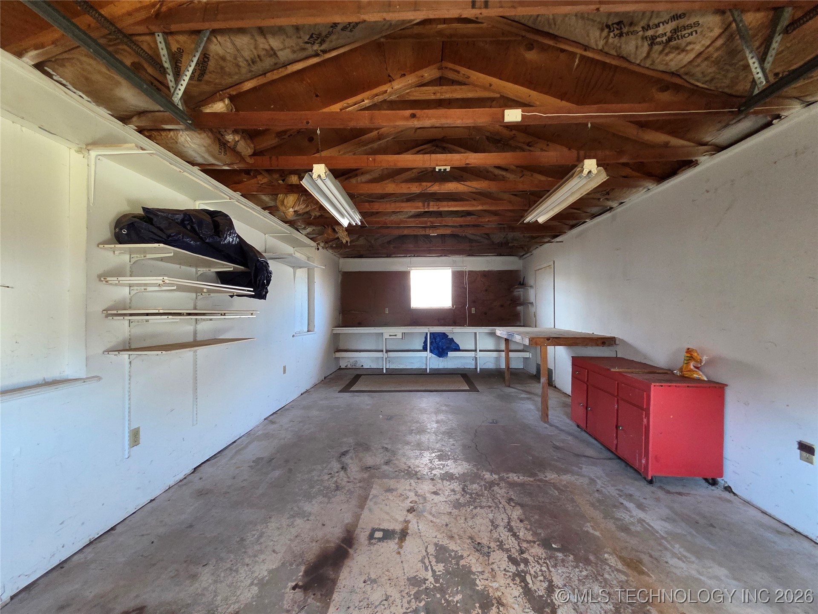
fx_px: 307
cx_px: 409
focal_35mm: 13
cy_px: 307
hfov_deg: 106.2
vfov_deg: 89.9
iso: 800
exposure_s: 1/60
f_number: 2.2
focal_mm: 2.2
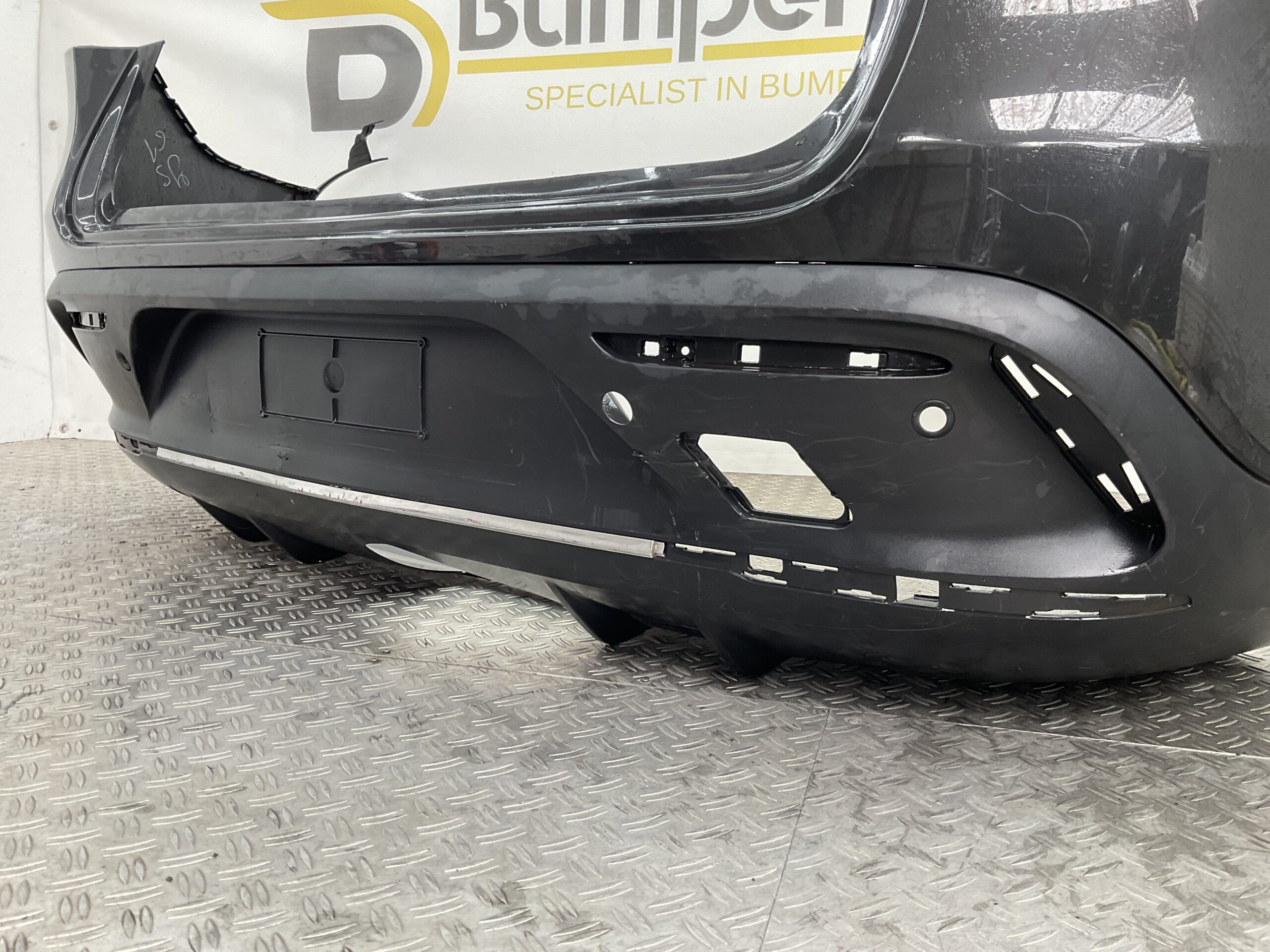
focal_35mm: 29
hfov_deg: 61.7
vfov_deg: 48.2
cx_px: 635
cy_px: 476
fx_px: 1064
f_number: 1.8
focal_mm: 3
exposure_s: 1/120
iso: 40
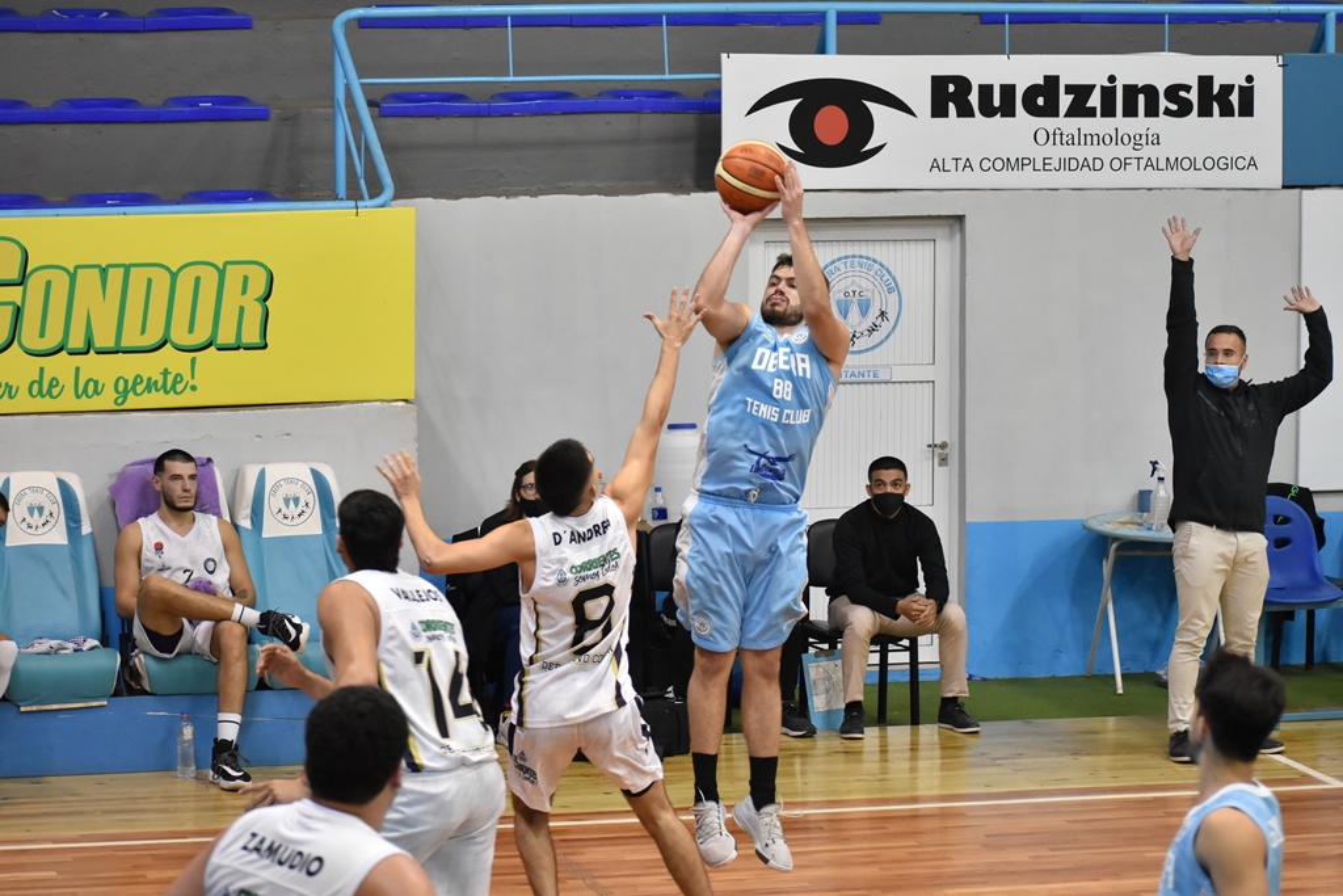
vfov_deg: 10.8
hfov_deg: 16.1
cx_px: 672
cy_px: 448
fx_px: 4757
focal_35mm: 128
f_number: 4.8
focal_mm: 85
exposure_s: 1/400
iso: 2000
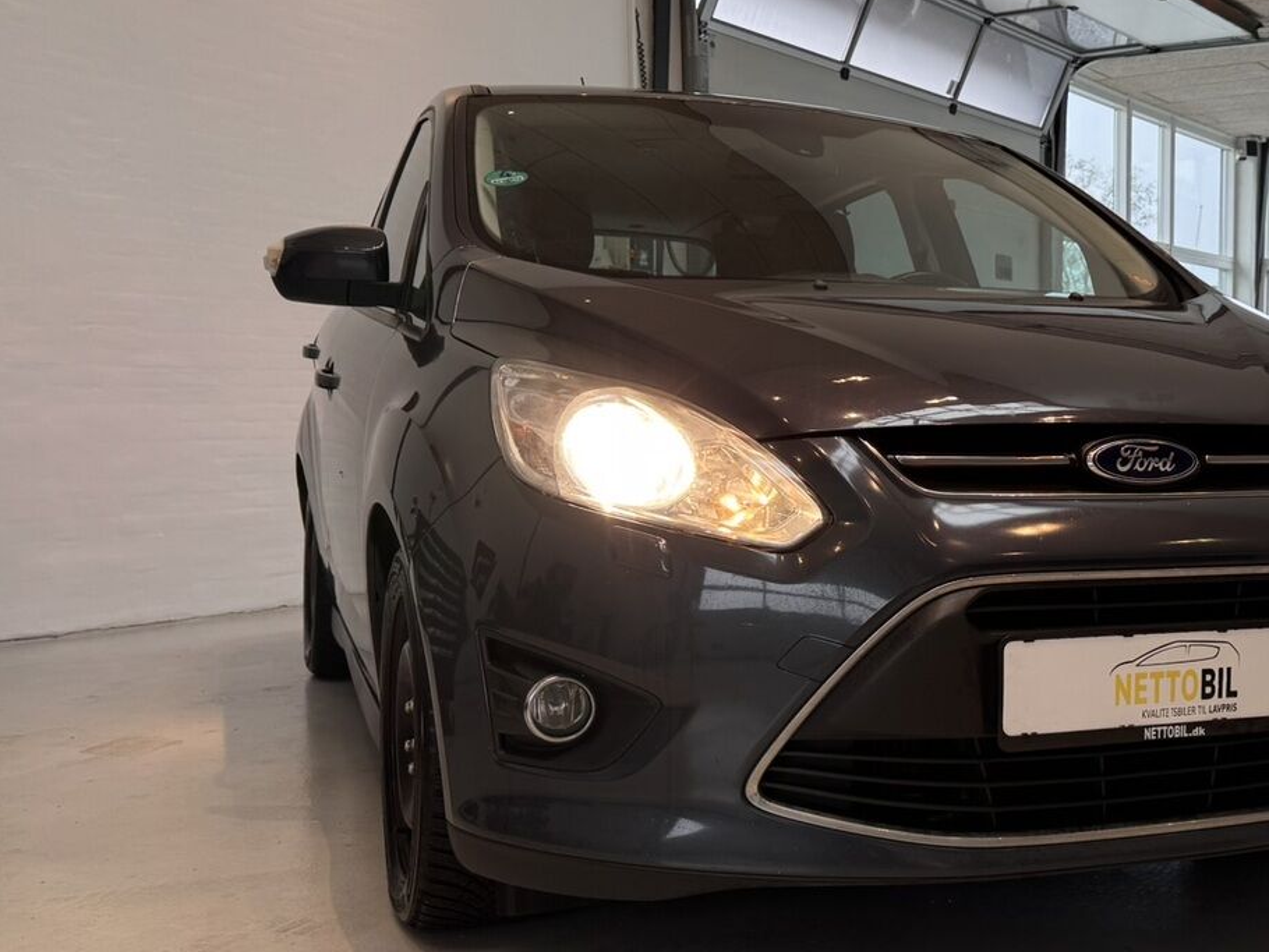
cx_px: 1009
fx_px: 1650
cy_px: 528
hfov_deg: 40.4
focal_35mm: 45
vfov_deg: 32.2
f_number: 1.78
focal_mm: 6.76
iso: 80
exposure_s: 1/110
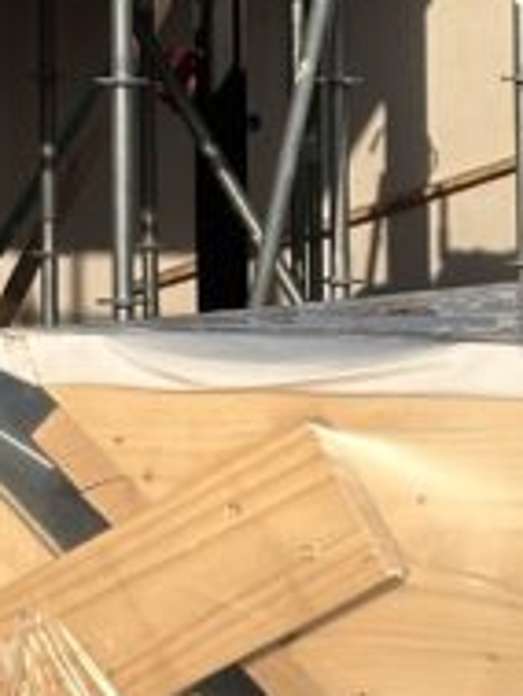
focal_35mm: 260
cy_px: -261
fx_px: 5232
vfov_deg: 7.5
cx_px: -516
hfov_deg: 5.6
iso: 64
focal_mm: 6.86
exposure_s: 1/3876
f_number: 1.78
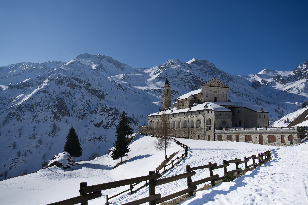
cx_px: 154
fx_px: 248
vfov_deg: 45.0
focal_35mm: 29
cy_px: 102
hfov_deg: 63.6
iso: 100
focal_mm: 29
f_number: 10
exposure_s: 1/400
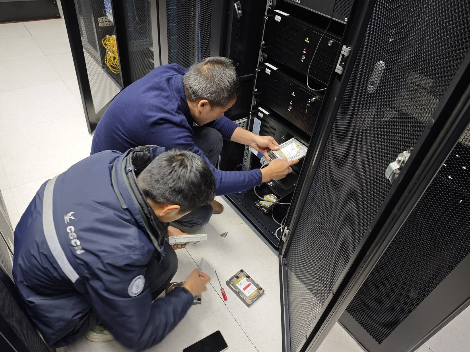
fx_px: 312
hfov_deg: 73.9
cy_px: 176
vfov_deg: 58.9
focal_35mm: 23
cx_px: 235
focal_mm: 6.55
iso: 320
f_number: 1.6
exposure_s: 1/33.3
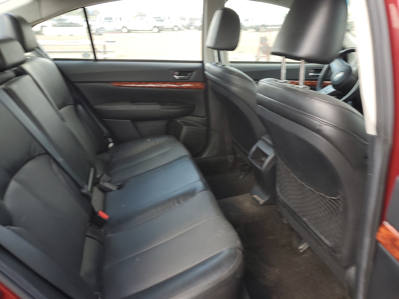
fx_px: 300
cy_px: 150
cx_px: 200
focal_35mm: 26
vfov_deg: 53.1
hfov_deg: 67.3
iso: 50
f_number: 1.5
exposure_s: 1/169
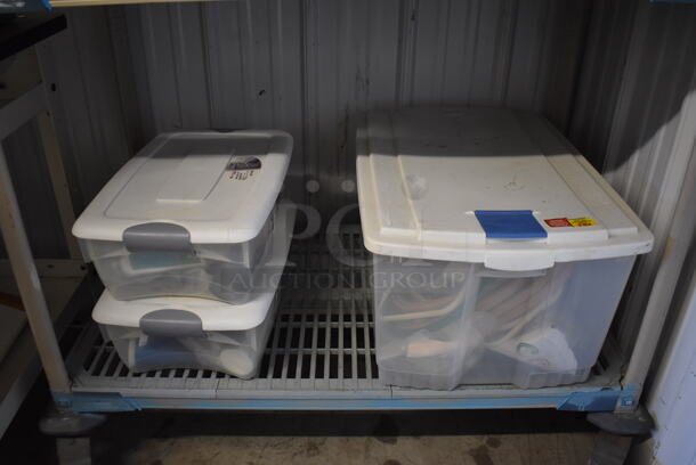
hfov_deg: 61.9
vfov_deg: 43.7
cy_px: 232
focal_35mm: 30
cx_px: 348
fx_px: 581
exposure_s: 1/125
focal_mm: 20
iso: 1600
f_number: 3.5
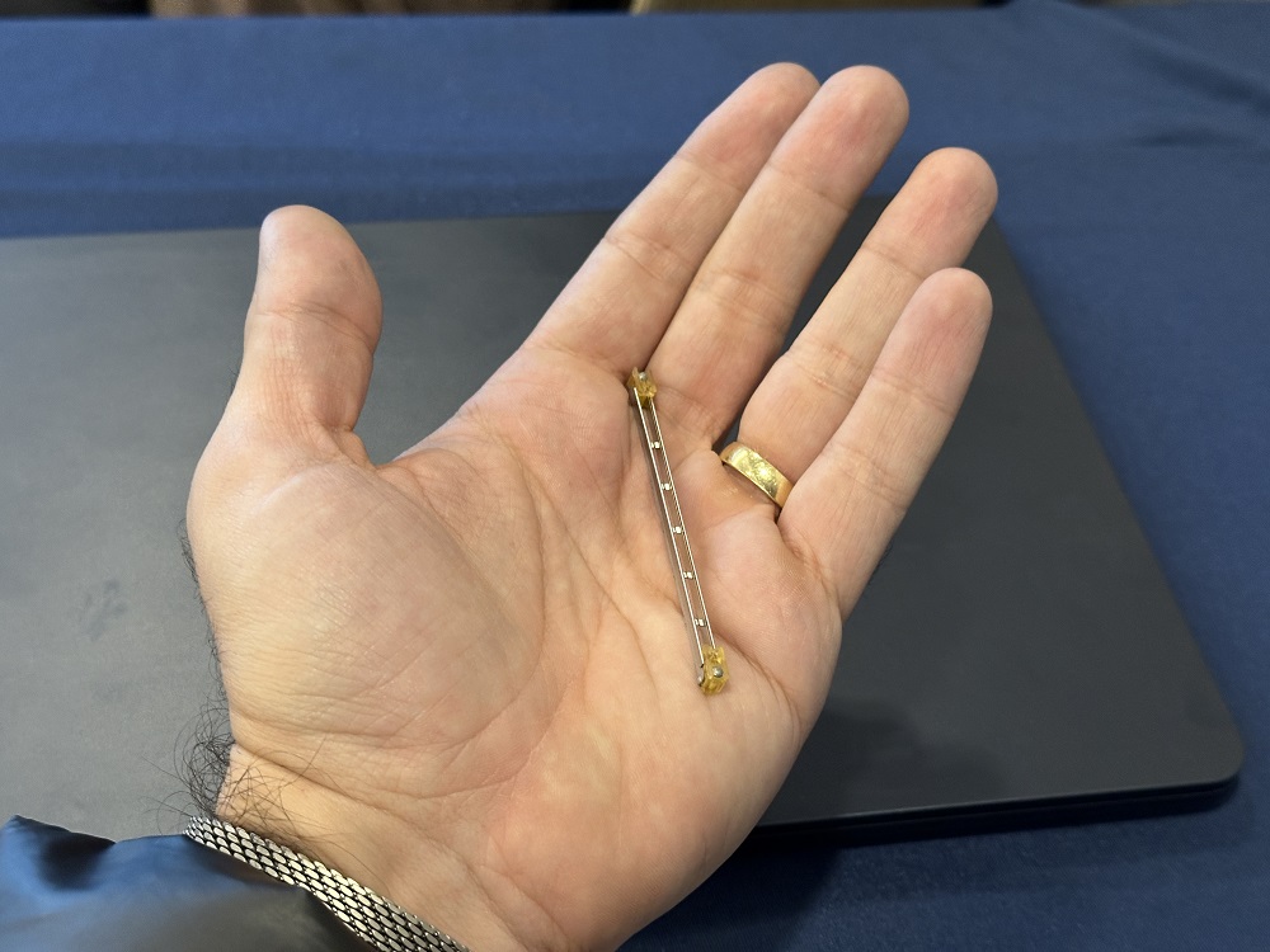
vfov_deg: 30.3
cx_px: 635
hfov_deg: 39.7
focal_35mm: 48
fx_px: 1761
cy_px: 476
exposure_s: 1/40
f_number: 1.78
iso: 320
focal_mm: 6.86
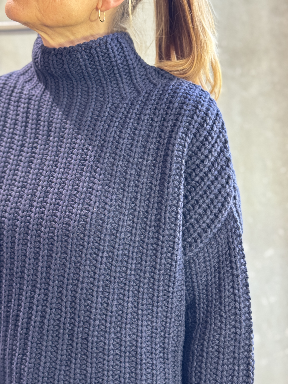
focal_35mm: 48
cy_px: 192
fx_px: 532
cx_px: 144
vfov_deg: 39.7
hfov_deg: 30.3
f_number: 1.78
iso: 160
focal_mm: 6.76
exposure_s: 1/50
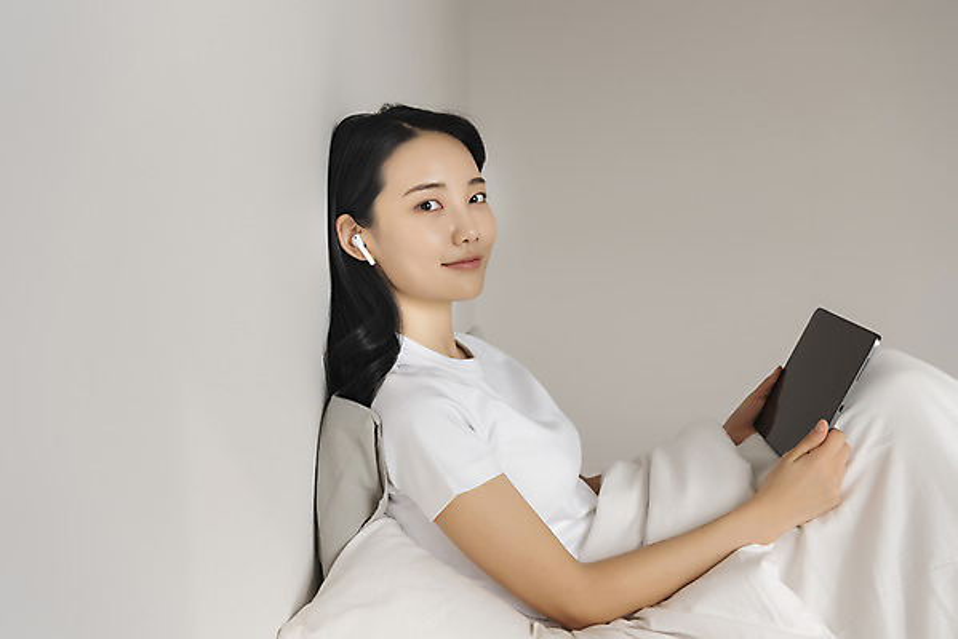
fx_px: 1012
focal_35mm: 38
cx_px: 479
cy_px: 320
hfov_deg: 50.7
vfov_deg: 35.1
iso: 400
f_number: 4
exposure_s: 1/100
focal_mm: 38
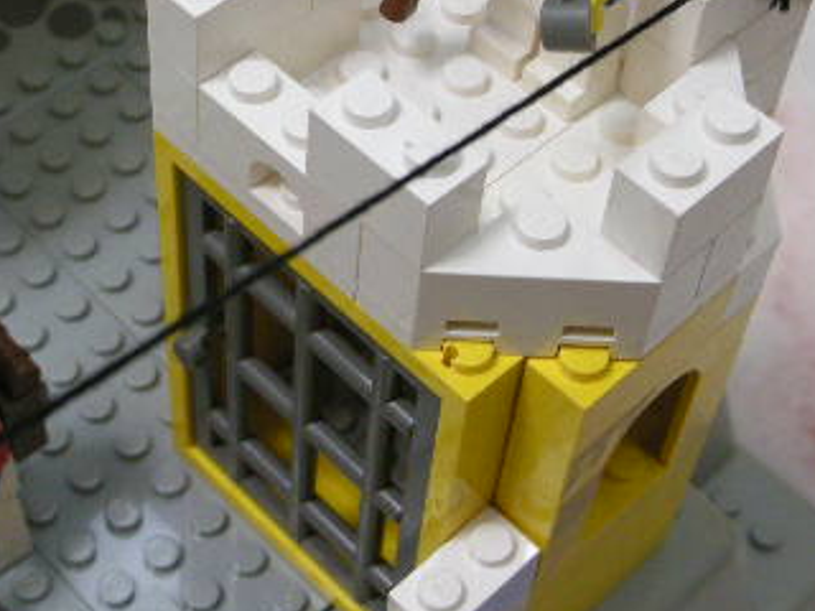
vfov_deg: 20.8
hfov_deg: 27.4
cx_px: 196
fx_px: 1648
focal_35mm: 70
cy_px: 132
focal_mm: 5.8
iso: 200
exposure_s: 1/26.1
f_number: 2.8
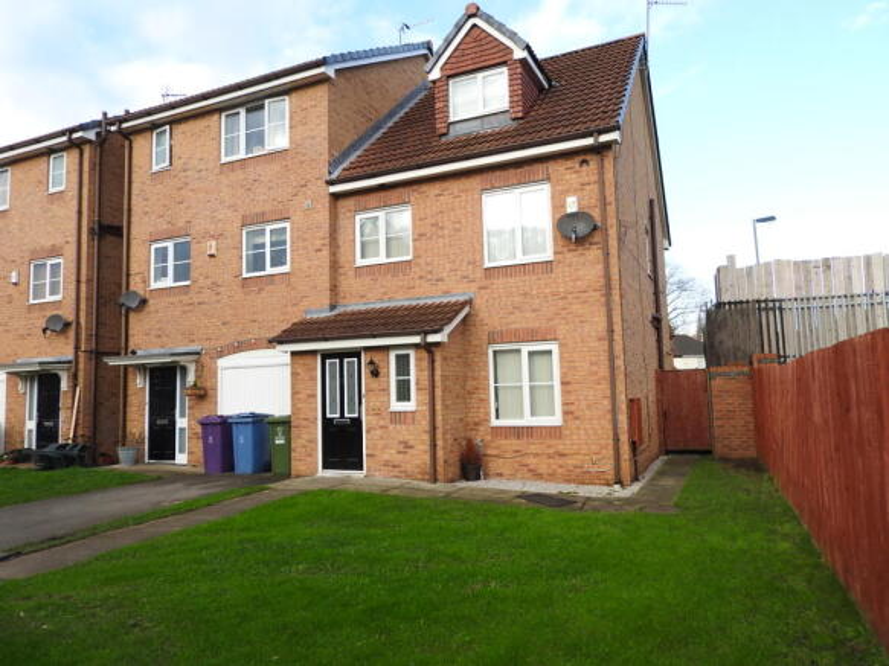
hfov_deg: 71.6
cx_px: 444
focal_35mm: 24
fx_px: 616
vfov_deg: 56.8
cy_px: 333
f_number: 3.3
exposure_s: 1/250
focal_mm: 4.3
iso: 100
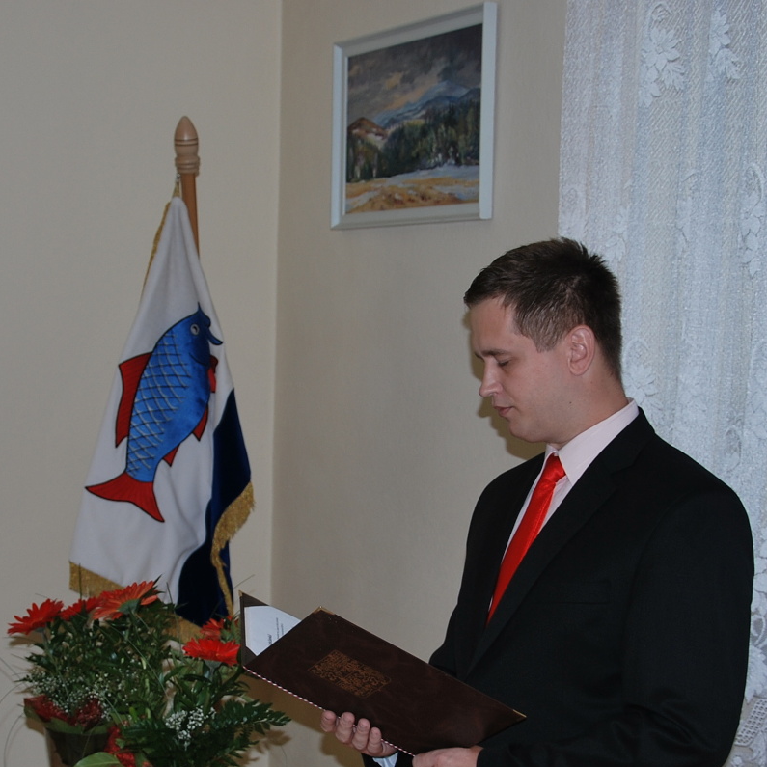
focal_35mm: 50
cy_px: 540
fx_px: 1253
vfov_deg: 33.6
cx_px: 382
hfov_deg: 34.0
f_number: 4
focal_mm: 26
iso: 100
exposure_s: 1/160
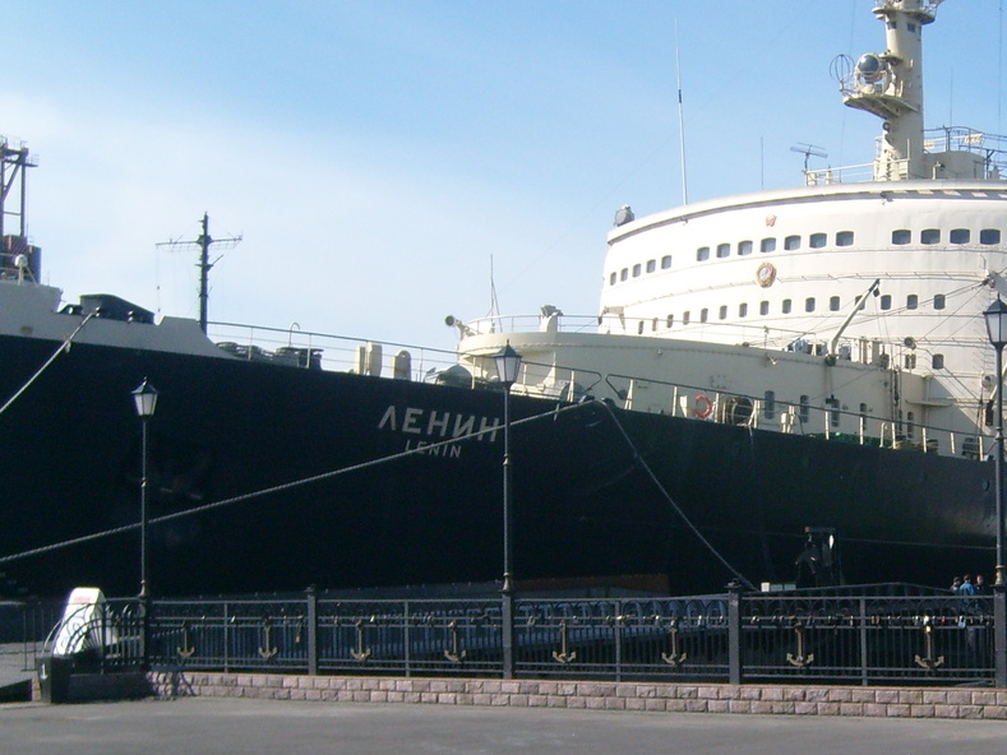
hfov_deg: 26.6
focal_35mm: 71
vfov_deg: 20.7
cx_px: 888
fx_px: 2066
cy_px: 476
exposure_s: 1/250
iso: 80
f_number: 7.1
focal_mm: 5.8
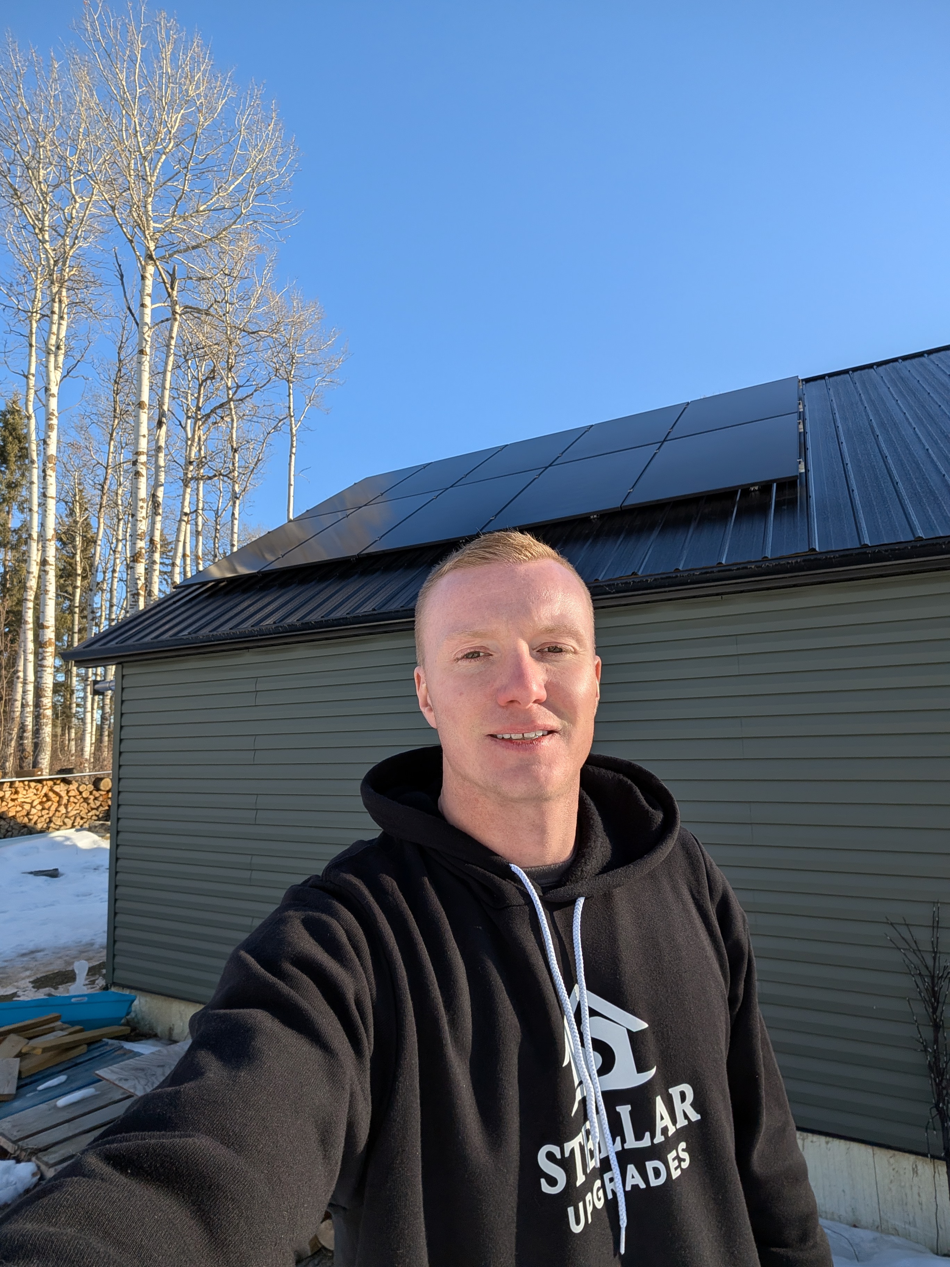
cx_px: 475
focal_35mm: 18
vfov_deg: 87.8
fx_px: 659
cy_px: 634
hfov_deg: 71.6
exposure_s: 1/760
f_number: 2.2
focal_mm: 2.71
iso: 50
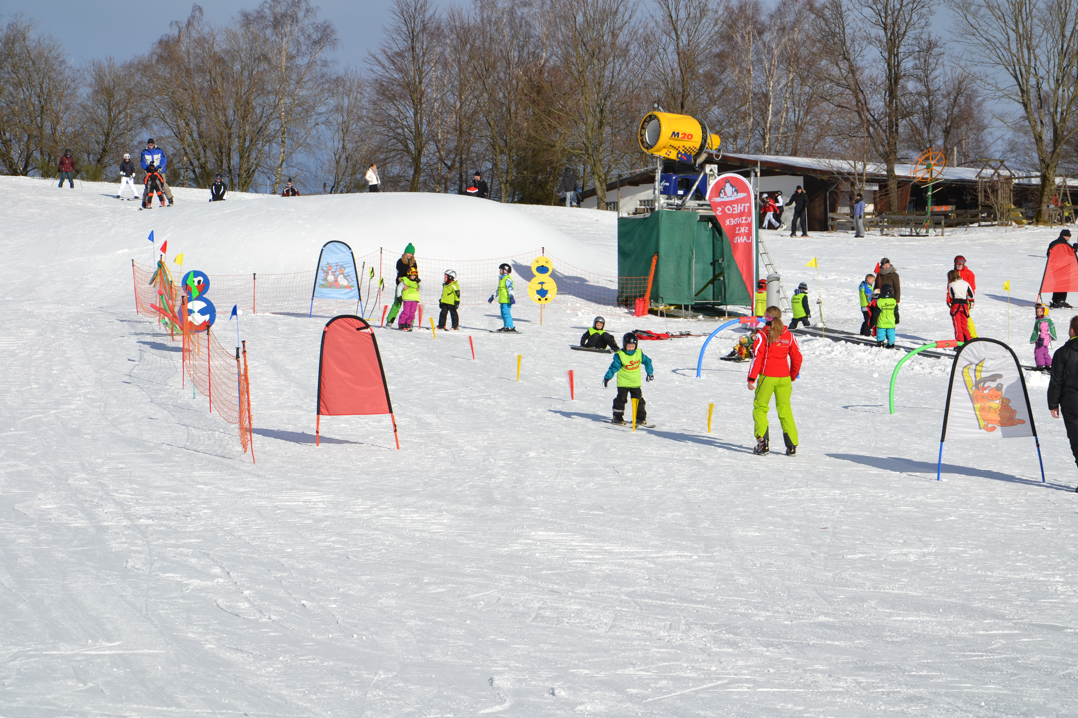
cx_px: 539
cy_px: 359
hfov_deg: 19.5
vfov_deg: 13.0
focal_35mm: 105
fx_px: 3144
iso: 100
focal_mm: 70
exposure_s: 1/400
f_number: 10
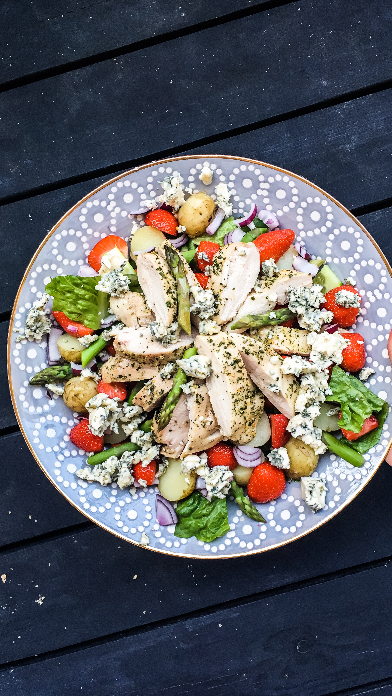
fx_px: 591
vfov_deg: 61.0
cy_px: 346
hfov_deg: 36.6
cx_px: 214
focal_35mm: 32
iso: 25
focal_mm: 4.15
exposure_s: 1/33
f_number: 2.2
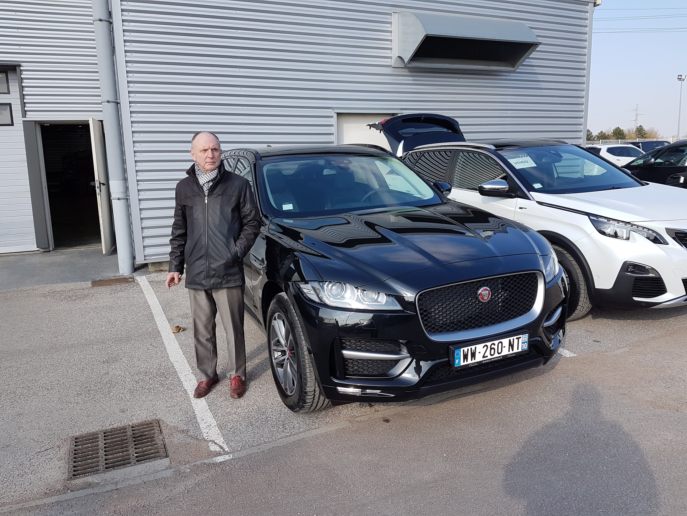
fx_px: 516
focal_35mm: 26
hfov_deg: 67.3
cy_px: 258
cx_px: 344
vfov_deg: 53.1
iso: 40
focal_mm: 4.2
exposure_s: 1/1014
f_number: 1.7
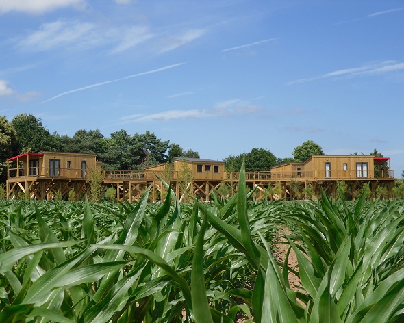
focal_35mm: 72
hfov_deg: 26.4
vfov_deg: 21.3
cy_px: 163
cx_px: 186
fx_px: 861
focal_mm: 12.16
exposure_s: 1/165
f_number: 9.6
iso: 80
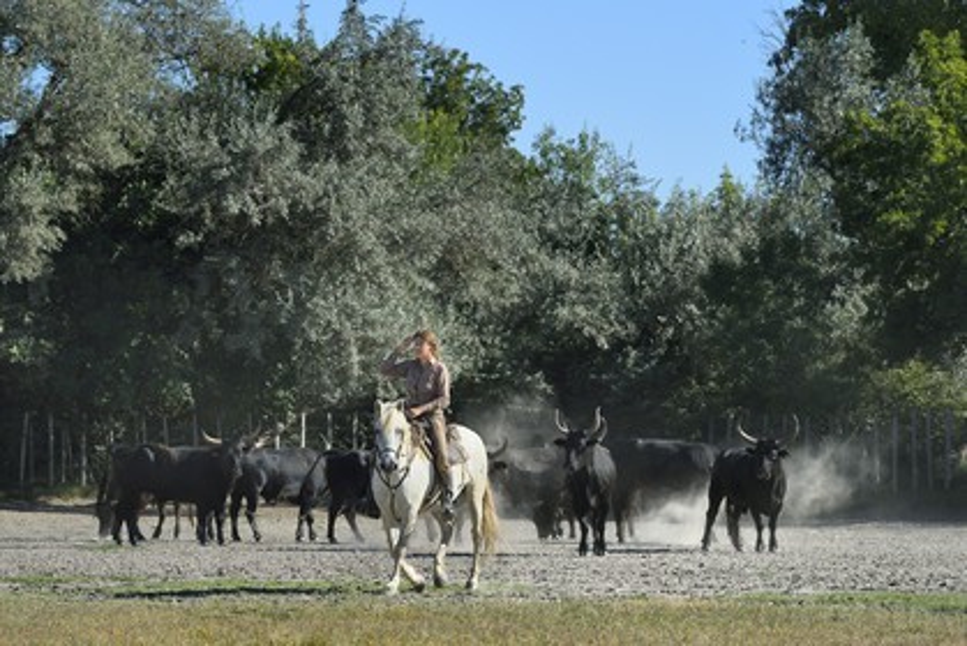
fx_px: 5376
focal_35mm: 200
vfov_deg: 6.9
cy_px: 323
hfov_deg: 10.3
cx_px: 484
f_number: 8
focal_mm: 200
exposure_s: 1/1000
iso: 400
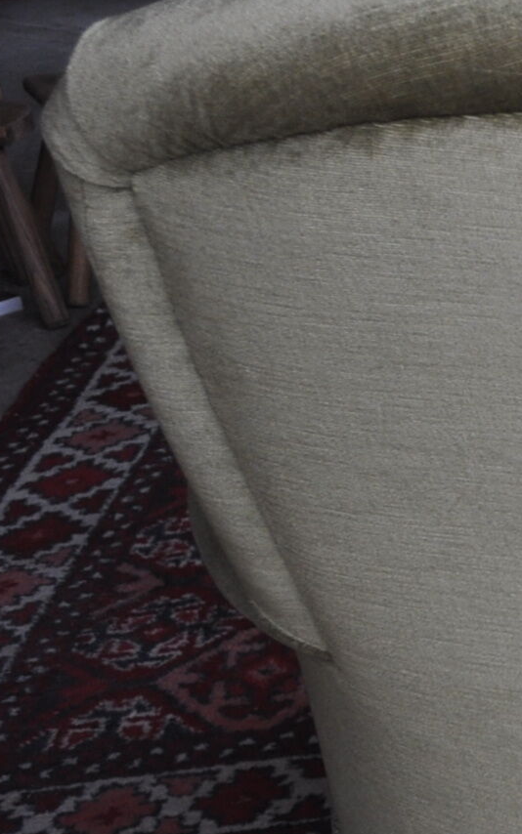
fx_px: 2617
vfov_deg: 18.1
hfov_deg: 9.7
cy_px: 423
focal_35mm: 115
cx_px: 1376
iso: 320
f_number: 5.6
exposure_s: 1/125
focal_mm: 20
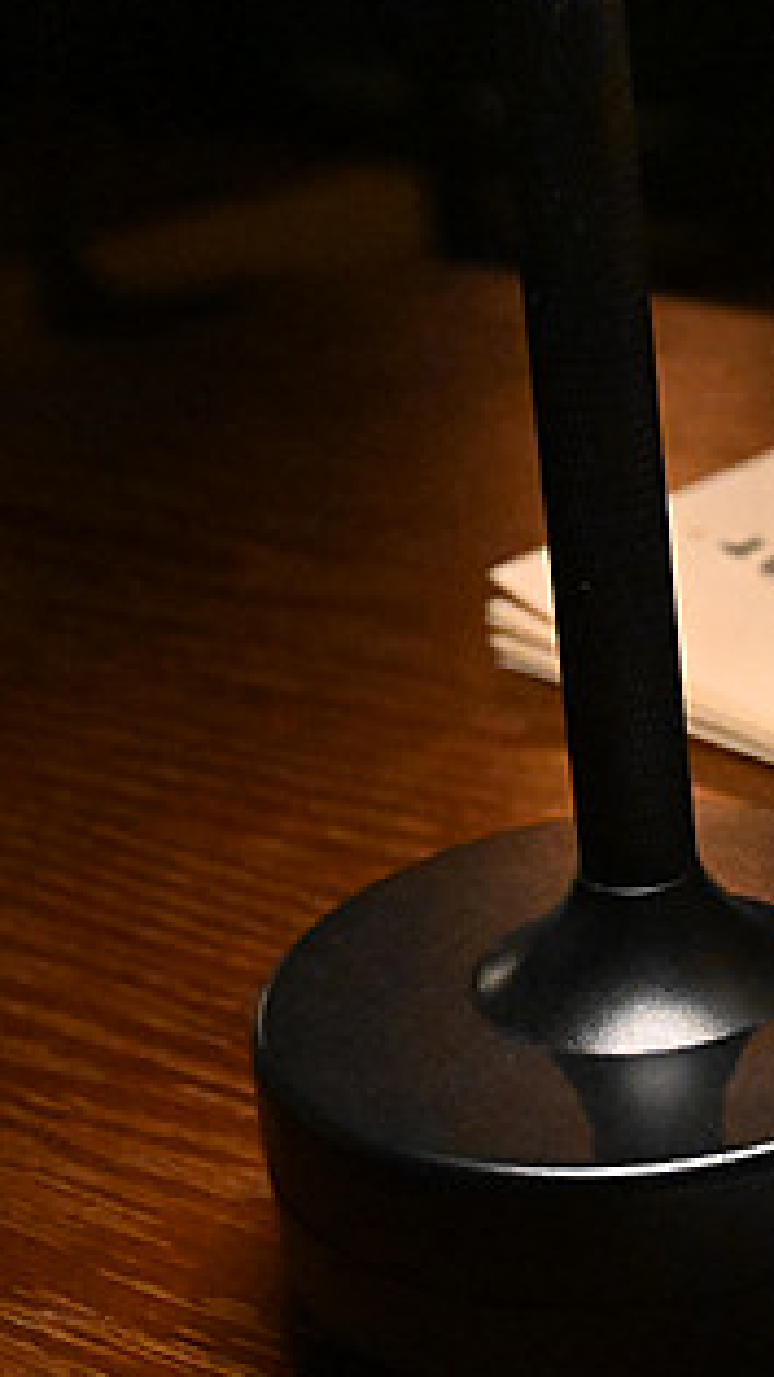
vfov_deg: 24.8
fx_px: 3128
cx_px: 1329
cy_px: 645
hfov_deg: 13.0
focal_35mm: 86
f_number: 4
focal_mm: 21.5
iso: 10000
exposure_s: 1/60
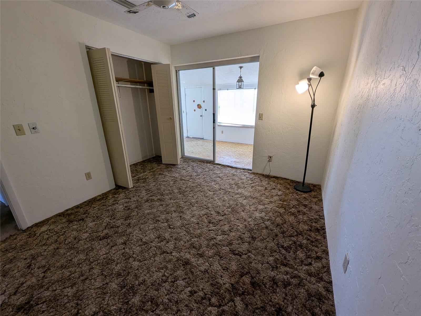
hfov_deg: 106.2
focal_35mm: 13
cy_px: 158
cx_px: 210
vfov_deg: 89.9
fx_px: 158
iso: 50
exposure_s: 1/24
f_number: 2.2
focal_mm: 1.95
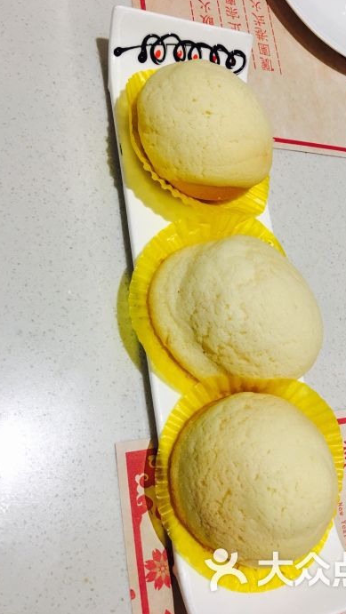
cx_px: 194
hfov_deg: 36.6
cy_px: 305
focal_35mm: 32
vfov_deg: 61.0
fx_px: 522
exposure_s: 1/33
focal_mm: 4.15
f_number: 2.2
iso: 32
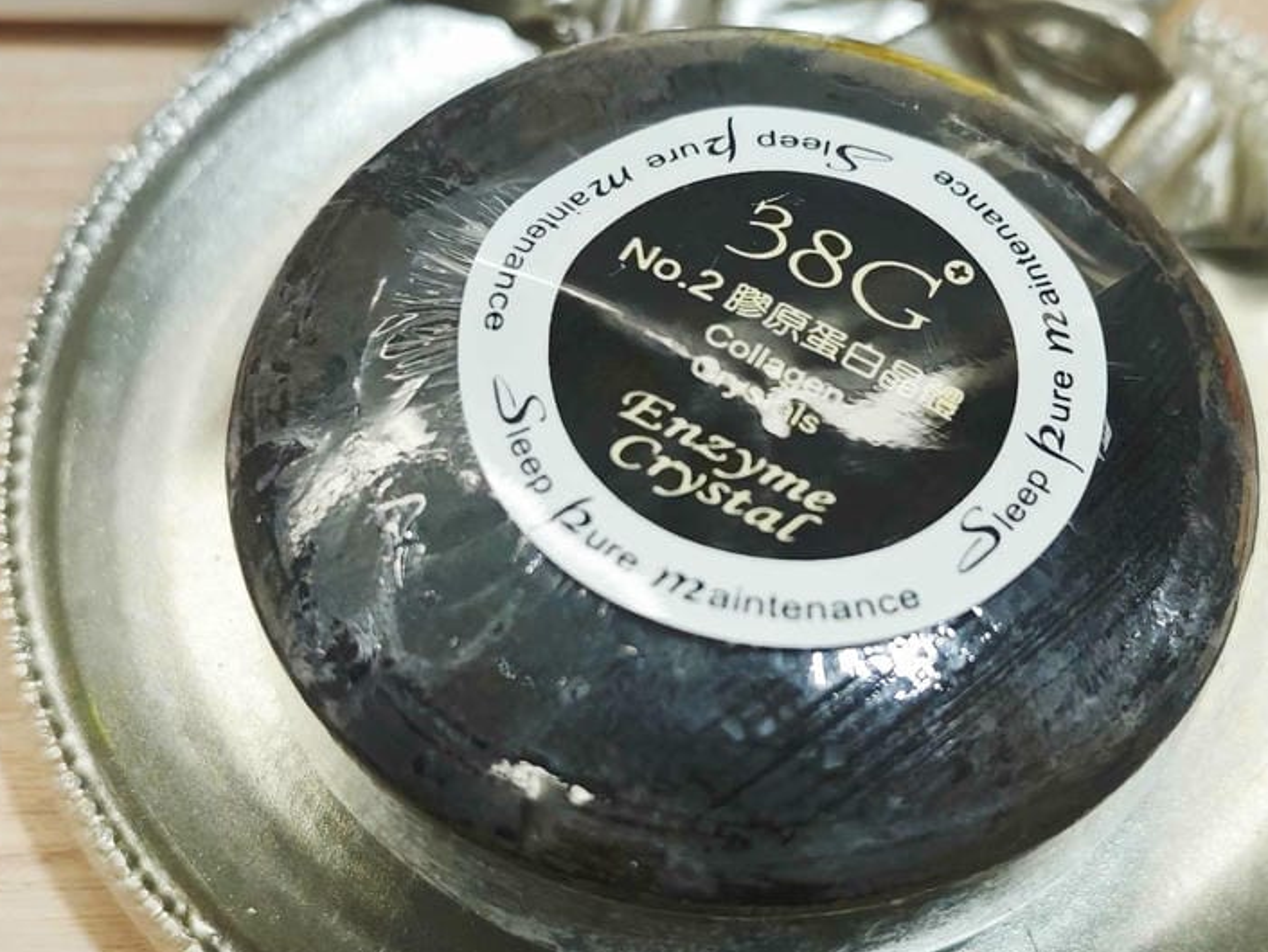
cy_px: 479
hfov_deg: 30.7
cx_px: 736
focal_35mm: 63
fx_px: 2308
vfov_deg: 23.3
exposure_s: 1/360
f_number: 2
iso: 1600
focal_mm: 8.72
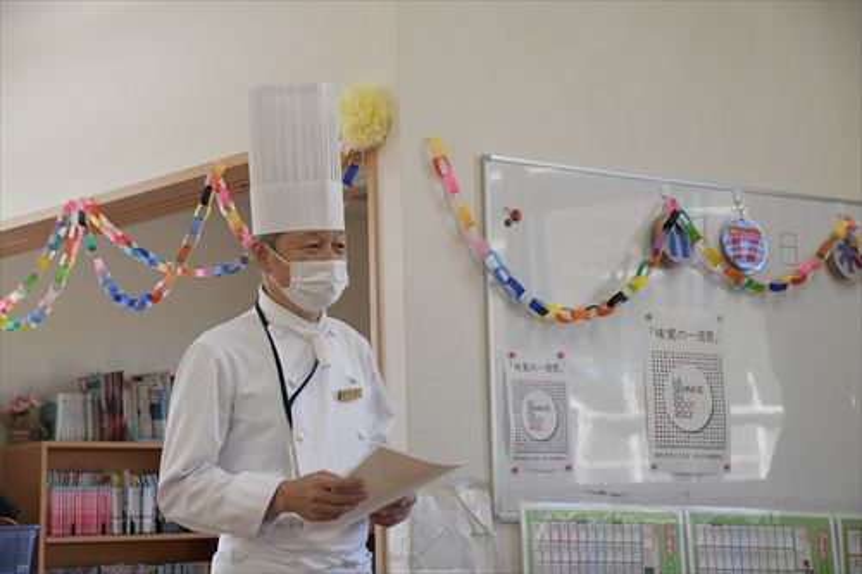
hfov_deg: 23.4
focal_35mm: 87
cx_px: 431
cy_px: 287
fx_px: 2082
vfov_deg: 15.7
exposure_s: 1/640
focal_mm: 58
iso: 2500
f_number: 5.6
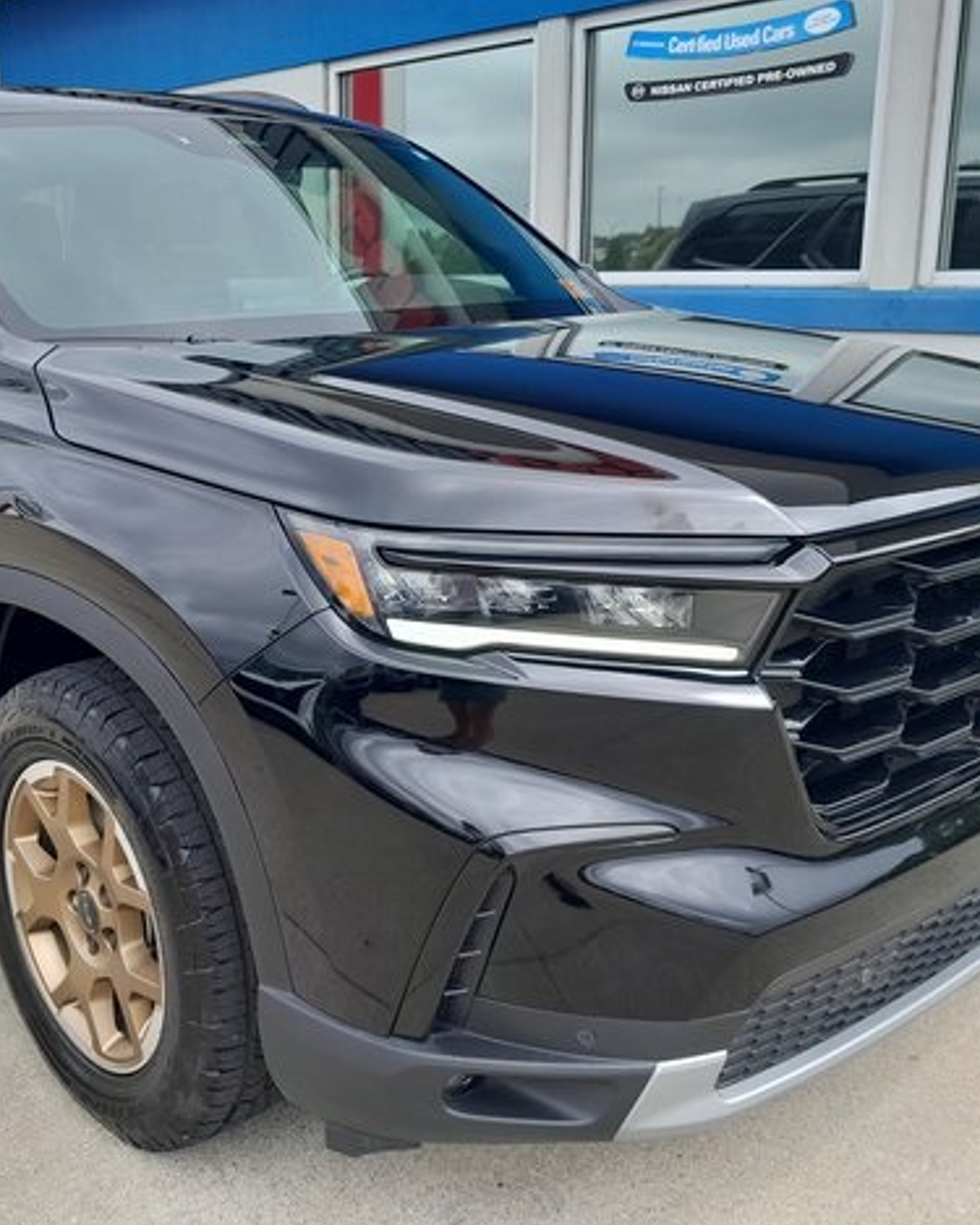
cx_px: 348
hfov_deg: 40.8
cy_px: 616
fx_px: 1306
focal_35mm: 36
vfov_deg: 50.3
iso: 40
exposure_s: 1/155
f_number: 1.8
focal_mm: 4
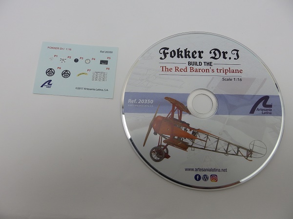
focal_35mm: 22
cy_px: 110
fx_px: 186
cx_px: 146
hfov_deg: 76.4
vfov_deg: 61.1
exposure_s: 1/80
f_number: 3.4
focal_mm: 4
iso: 80
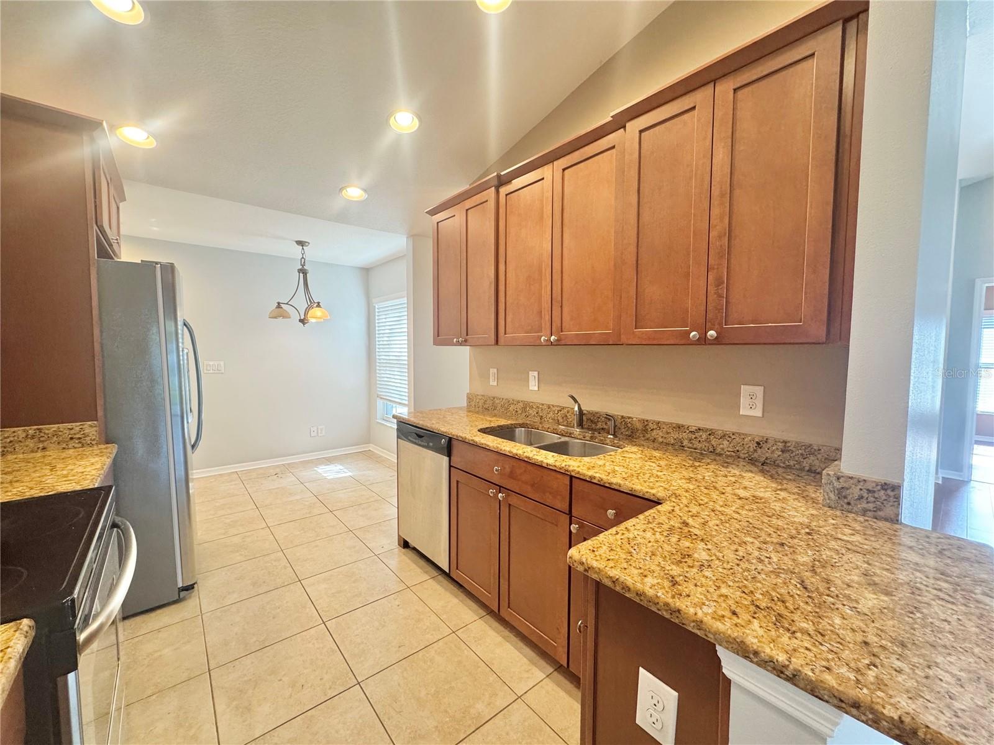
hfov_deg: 102.1
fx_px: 402
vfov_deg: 85.7
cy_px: 372
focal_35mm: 14
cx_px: 497
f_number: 2.2
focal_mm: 2.22
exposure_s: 1/120
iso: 250
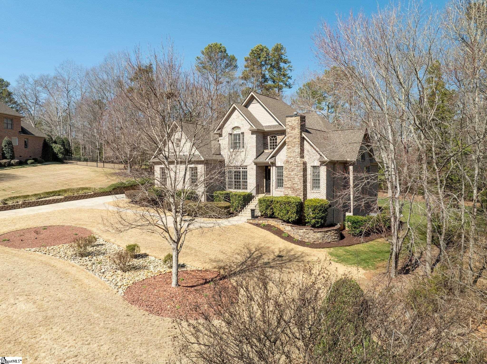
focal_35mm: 24
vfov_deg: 56.8
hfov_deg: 71.6
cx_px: 244
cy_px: 182
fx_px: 337
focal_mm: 12.29
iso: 100
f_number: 4.5
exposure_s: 1/60
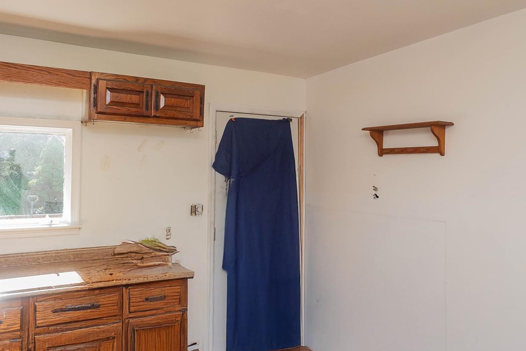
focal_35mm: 25
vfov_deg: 51.1
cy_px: 200
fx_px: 365
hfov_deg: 71.5
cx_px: 252
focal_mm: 10
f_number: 5.6
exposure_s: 1/60
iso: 560
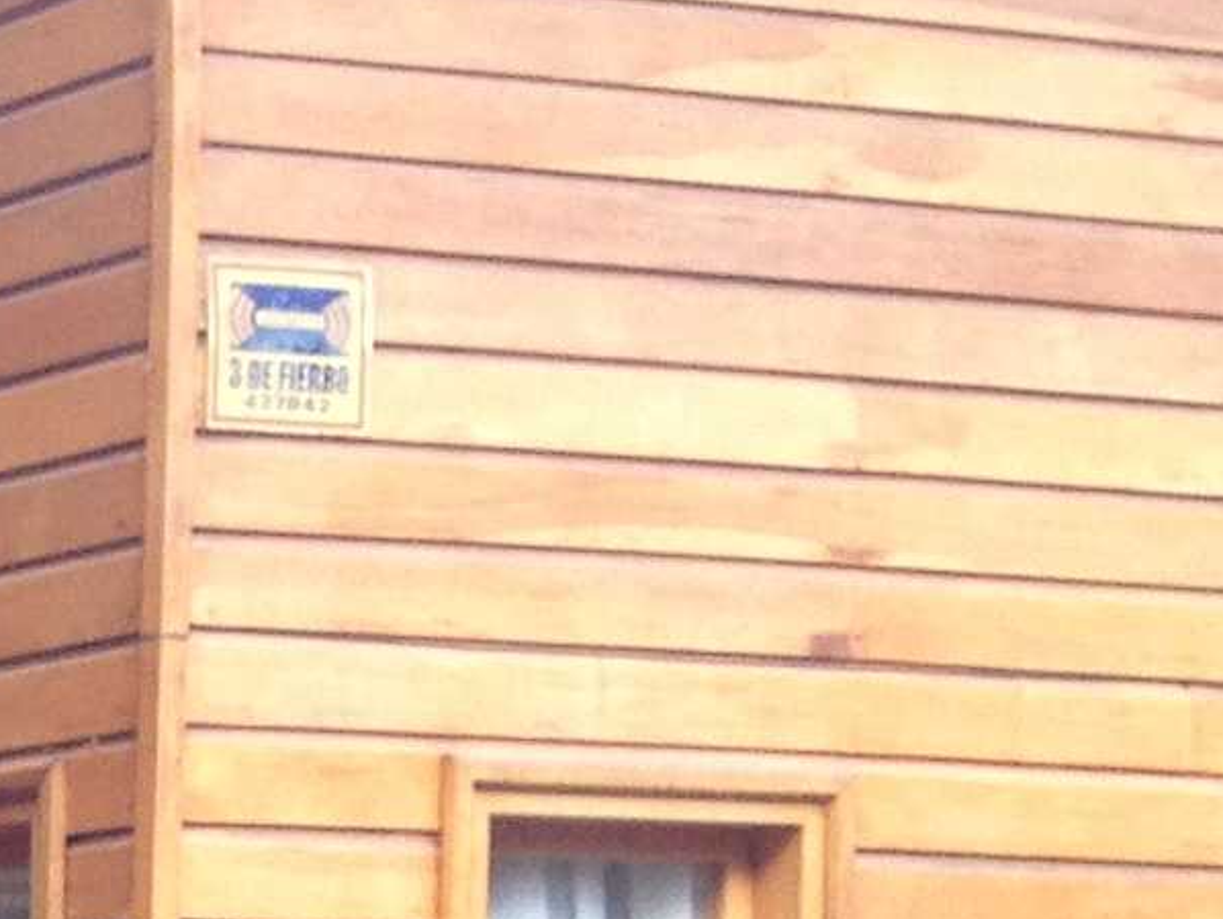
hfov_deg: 9.3
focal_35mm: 191
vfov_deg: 7.6
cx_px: -1722
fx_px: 6751
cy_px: 1568
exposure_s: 1/120
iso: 64
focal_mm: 4.28
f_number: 2.4
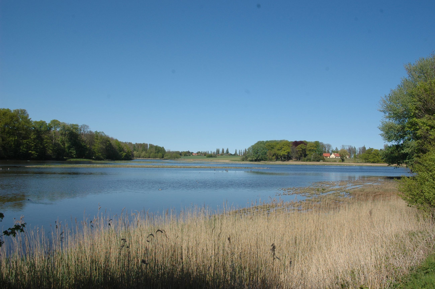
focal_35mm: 30
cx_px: 218
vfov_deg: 43.5
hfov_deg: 62.0
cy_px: 144
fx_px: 362
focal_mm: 20
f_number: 10
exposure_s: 1/400
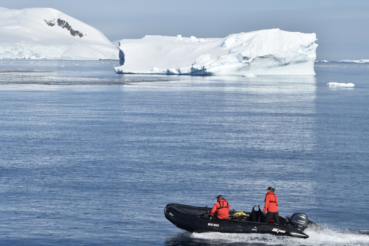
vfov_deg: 13.0
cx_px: 184
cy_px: 123
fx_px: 1076
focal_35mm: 105
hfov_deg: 19.5
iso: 100
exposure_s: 1/500
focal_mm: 70
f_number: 8
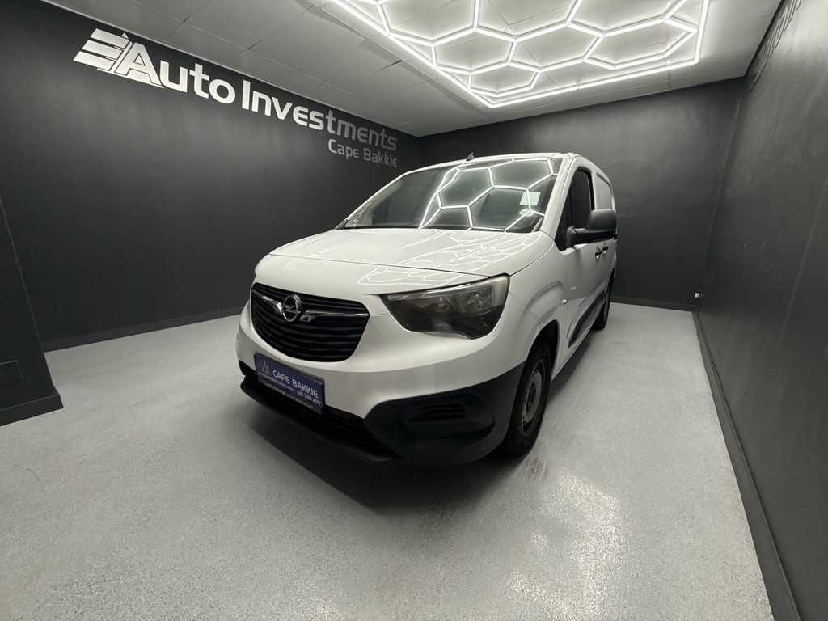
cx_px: 414
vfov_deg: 85.7
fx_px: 335
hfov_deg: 102.1
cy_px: 310
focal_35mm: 14
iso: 50
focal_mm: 2.22
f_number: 2.2
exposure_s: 1/100
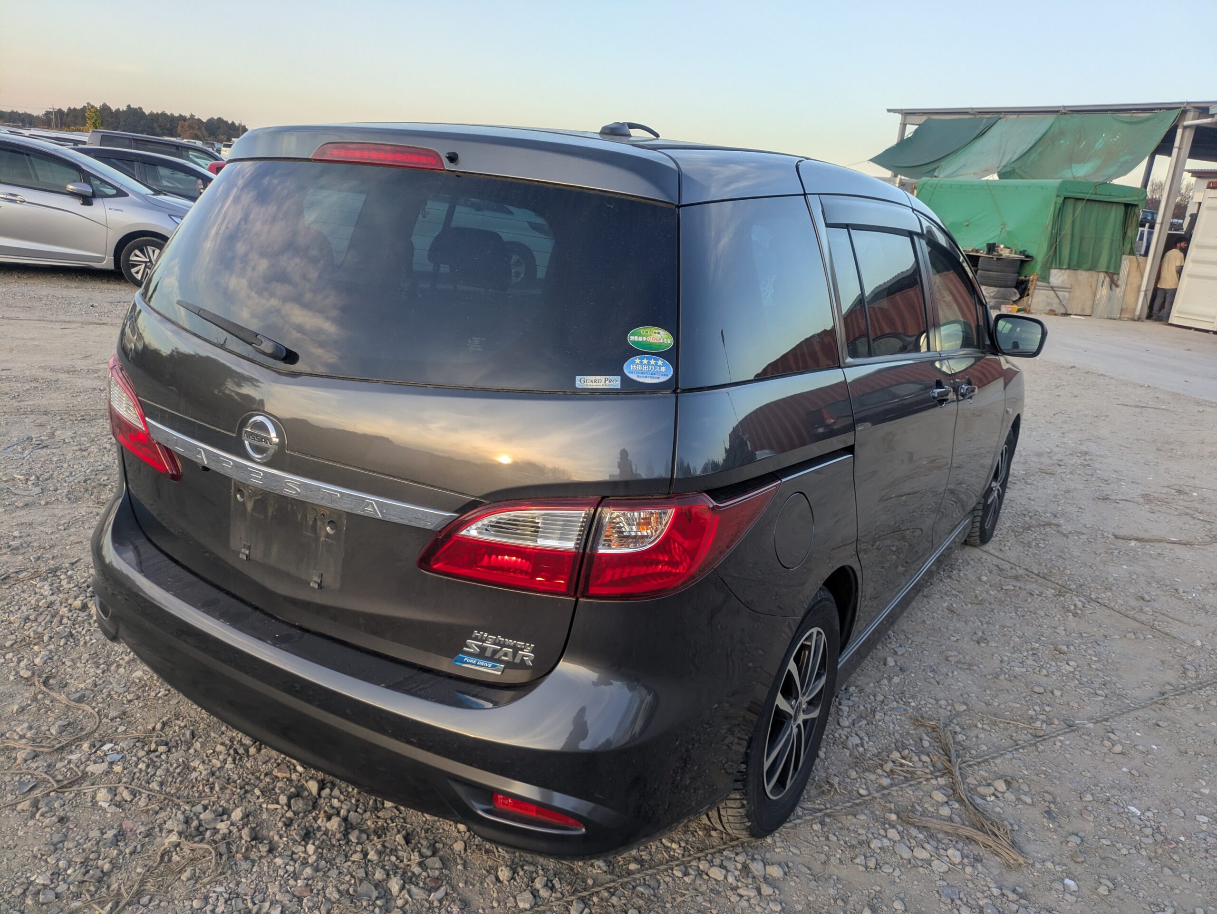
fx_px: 879
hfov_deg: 69.4
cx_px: 608
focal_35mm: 25
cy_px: 457
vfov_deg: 54.9
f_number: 1.89
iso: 59
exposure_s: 1/347
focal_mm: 5.43
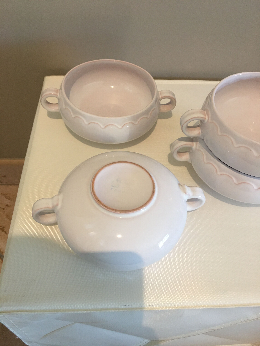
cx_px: 130
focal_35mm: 29
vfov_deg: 61.7
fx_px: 290
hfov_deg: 48.2
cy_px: 173
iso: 64
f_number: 2.2
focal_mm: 4.15
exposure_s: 1/17
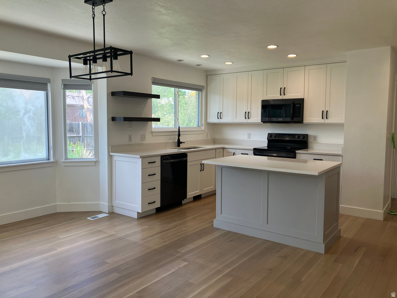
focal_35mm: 28
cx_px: 198
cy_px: 149
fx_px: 321
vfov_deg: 49.7
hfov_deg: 63.4
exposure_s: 1/120
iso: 32
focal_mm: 3.99
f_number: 1.8
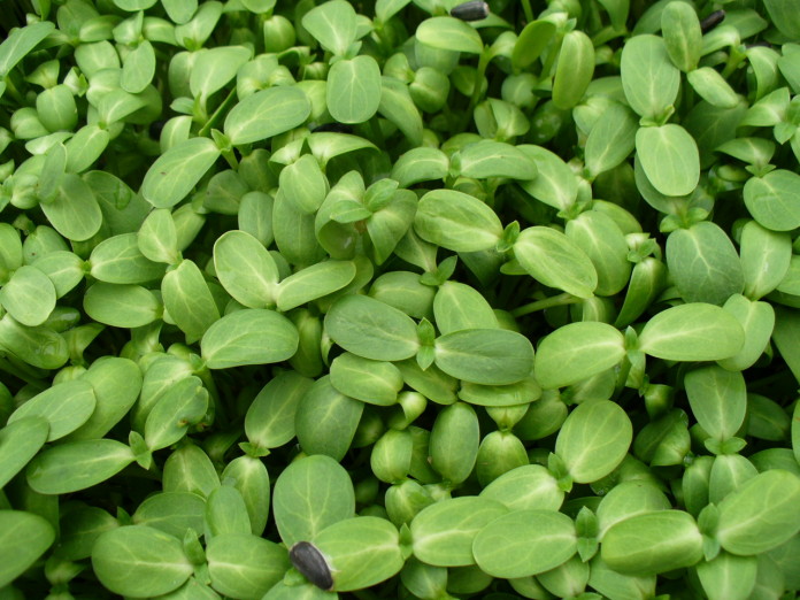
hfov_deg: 50.1
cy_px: 300
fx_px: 855
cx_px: 400
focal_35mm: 37
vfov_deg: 38.7
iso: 80
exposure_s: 1/125
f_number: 2.8
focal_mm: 6.1
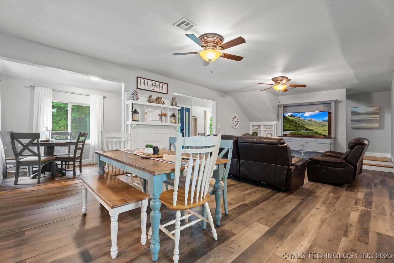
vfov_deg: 73.7
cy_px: 132
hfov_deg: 96.7
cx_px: 197
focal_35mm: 16
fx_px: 175
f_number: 9
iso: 250
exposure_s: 3.2
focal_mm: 16
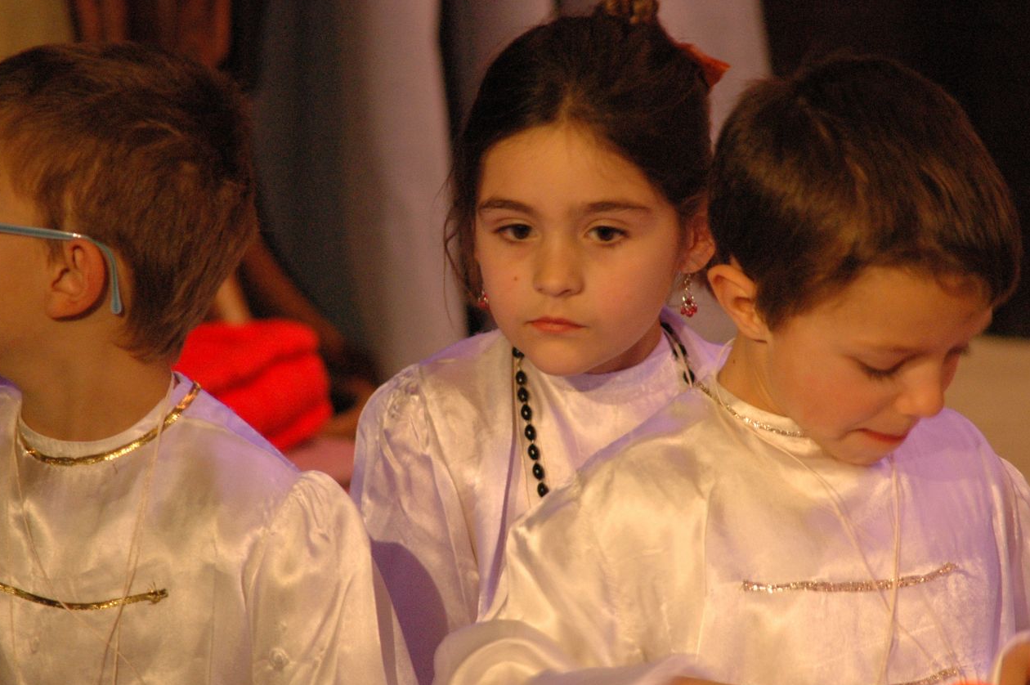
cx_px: 472
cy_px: 369
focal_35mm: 394
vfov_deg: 3.5
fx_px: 11264
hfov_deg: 5.2
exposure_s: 1/20
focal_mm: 220
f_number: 5
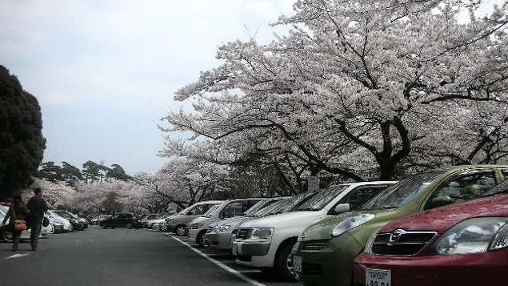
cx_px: 257
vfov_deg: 30.4
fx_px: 525
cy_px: 149
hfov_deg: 51.6
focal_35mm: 39
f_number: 7.9
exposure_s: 1/125
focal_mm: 5.8
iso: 68
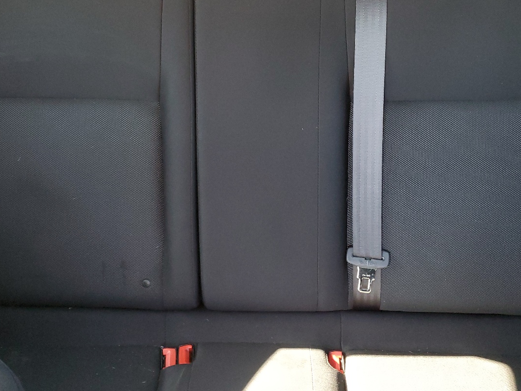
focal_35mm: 39
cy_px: 144
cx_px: 275
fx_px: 587
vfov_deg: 36.6
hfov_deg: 47.8
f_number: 1.5
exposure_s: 1/60.2
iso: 260
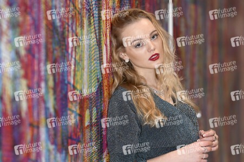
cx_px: 122
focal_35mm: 135
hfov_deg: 15.2
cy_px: 81
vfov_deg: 10.1
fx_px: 914
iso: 800
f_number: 4
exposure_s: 1/400
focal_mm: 135
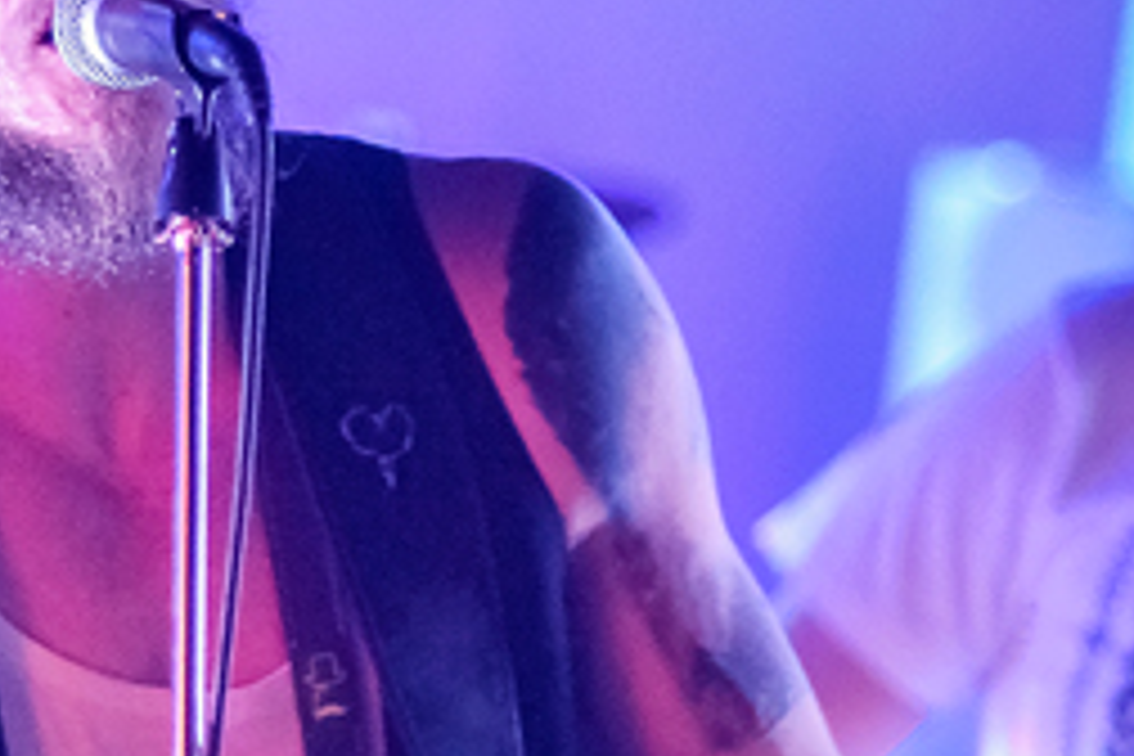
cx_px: 400
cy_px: 572
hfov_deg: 6.8
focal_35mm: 303
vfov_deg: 4.5
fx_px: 9544
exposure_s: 1/125
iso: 6400
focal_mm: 85
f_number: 1.8
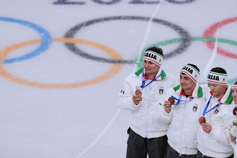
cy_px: 68
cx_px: 119
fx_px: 2580
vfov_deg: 3.5
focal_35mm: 392
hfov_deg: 5.3
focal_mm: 300
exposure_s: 1/1000
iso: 1000
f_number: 3.2
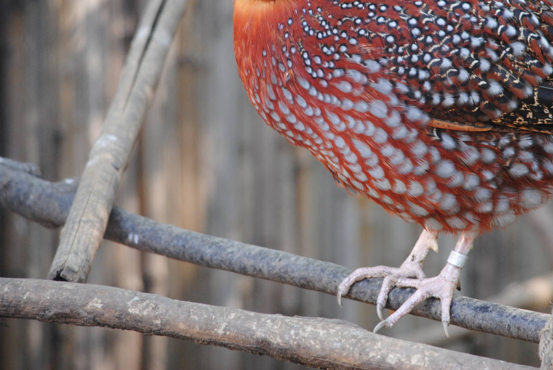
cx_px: 350
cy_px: 120
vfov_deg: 3.5
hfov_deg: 5.2
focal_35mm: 396
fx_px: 6085
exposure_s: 1/30
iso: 400
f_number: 5
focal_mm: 195
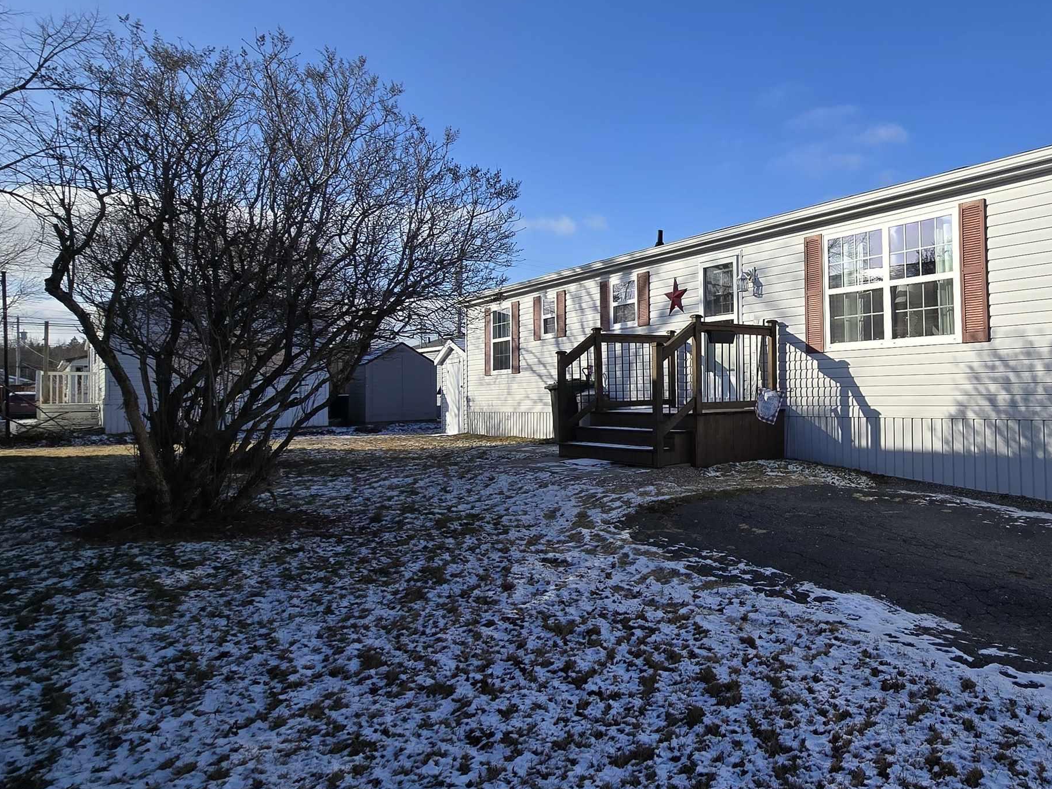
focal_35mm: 22
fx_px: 669
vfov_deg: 61.0
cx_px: 814
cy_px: 356
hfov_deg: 70.2
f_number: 2.2
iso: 50
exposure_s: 1/2157
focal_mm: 2.2
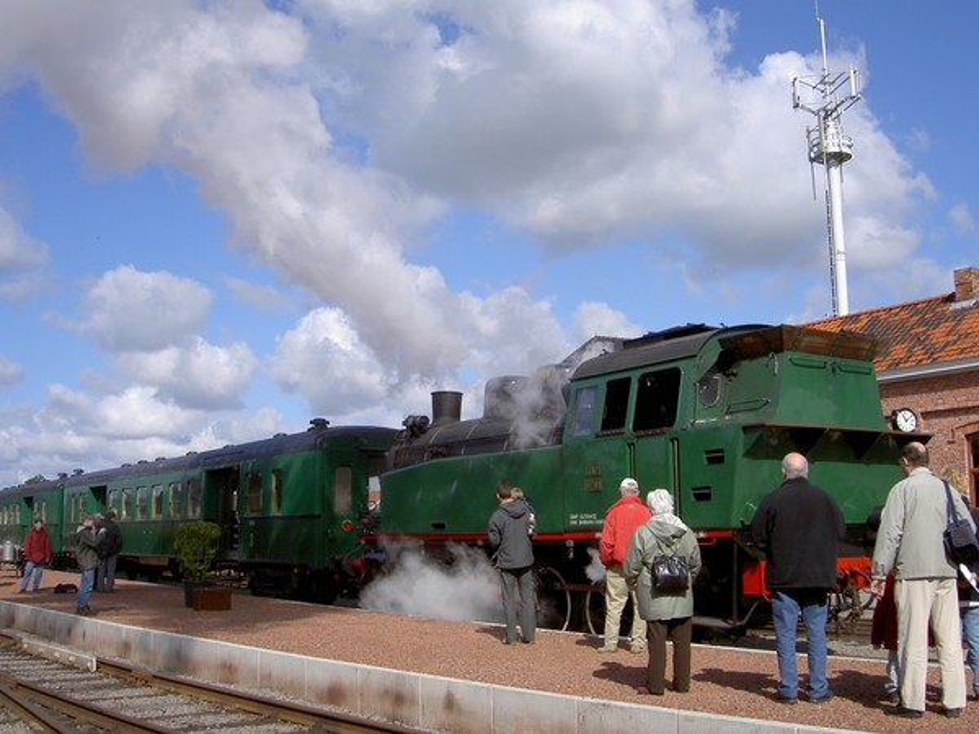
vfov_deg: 36.8
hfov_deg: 47.9
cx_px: 490
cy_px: 367
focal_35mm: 39
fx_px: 1103
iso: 100
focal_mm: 8
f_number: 4.7
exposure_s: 1/640
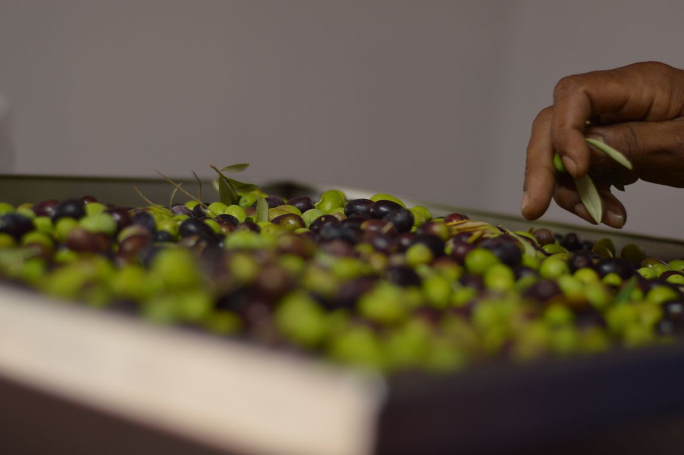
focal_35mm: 75
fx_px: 1424
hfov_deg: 27.0
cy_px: 228
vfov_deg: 18.1
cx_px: 342
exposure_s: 1/125
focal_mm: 50
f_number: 2
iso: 400
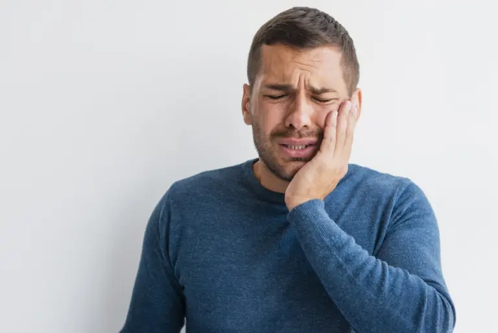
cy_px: 166
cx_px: 249
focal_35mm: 50
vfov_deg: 27.0
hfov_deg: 39.6
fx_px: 692
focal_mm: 50
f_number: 3.5
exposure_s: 1/640
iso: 400
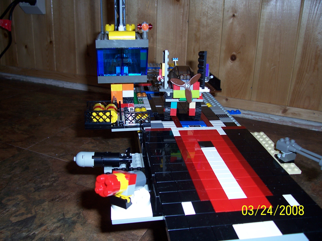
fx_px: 316
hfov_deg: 54.0
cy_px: 120
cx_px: 161
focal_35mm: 34
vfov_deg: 41.8
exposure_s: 1/60
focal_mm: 5.6
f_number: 2.7
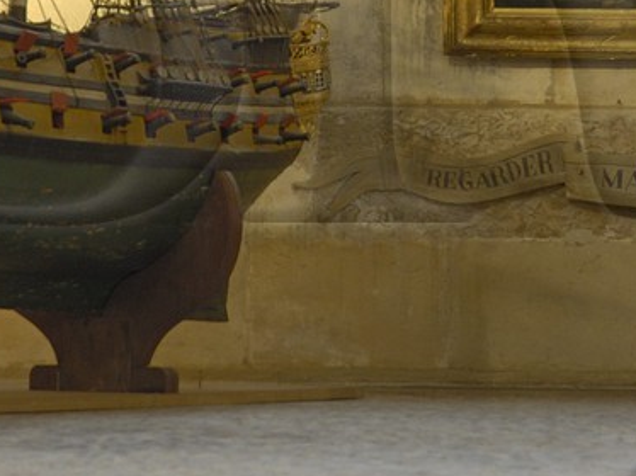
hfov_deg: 13.3
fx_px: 2717
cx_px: 277
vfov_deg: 9.9
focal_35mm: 148
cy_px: -53
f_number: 5.6
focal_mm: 24
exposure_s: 1/4
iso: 100
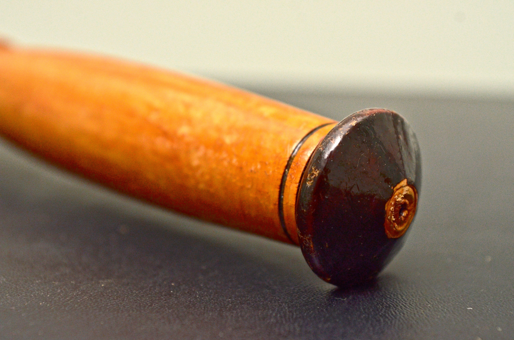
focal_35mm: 42
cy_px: 170
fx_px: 598
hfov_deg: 46.5
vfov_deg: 31.8
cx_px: 257
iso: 800
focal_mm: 28
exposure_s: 1/160
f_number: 5.6
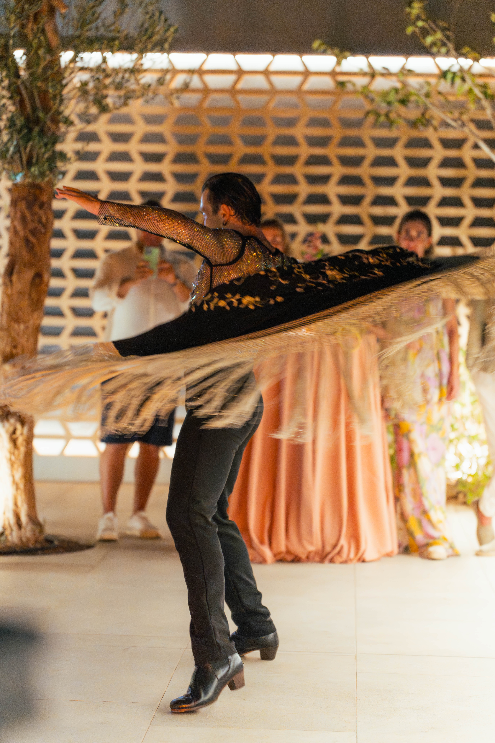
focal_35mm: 94
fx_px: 1932
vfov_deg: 21.8
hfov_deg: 14.6
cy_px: 372
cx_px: 248
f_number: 2.8
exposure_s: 1/200
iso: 5000
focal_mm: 93.7
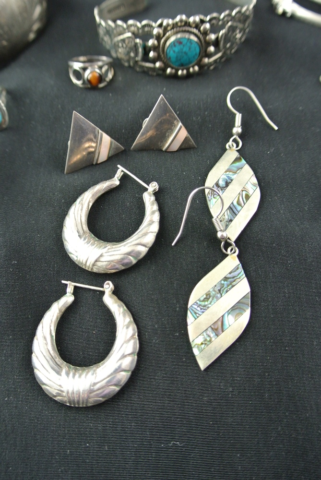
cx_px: 160
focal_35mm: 29
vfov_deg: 63.6
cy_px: 240
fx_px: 387
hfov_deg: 45.1
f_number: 3.5
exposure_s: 1/60
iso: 560
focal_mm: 11
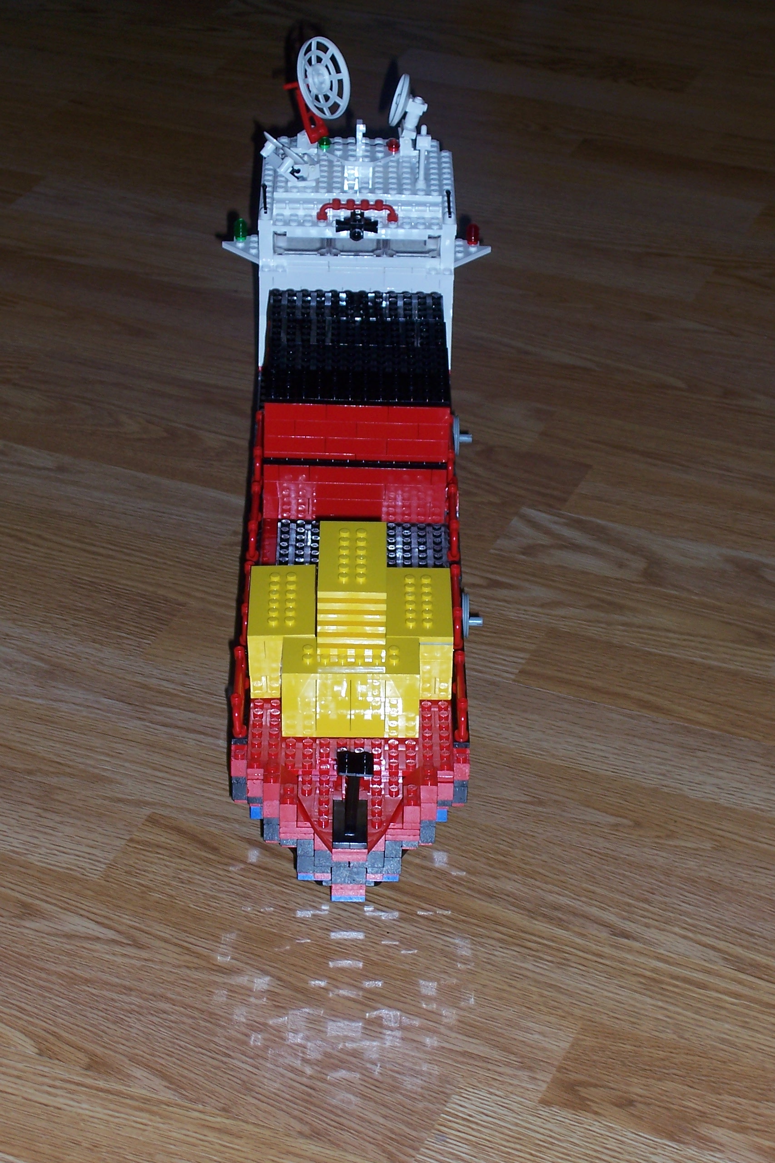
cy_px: 582
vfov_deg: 24.8
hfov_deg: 16.6
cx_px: 388
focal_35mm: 82
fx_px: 2648
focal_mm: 13.5
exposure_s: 1/90
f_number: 4.1
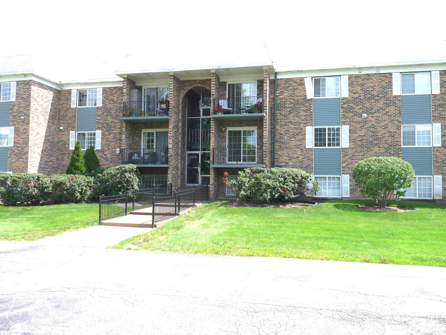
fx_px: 348
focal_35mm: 27
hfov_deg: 65.3
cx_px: 223
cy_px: 168
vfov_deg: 51.4
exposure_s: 1/500
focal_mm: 4.8
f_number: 3.6
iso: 100
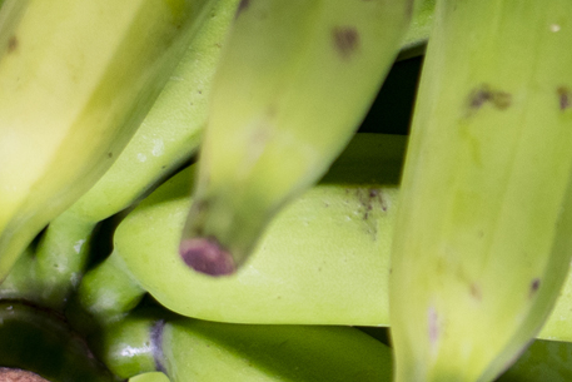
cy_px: 128
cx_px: 899
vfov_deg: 6.3
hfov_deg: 9.1
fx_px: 3481
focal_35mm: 219
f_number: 2.2
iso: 800
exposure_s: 1/200
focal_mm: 50
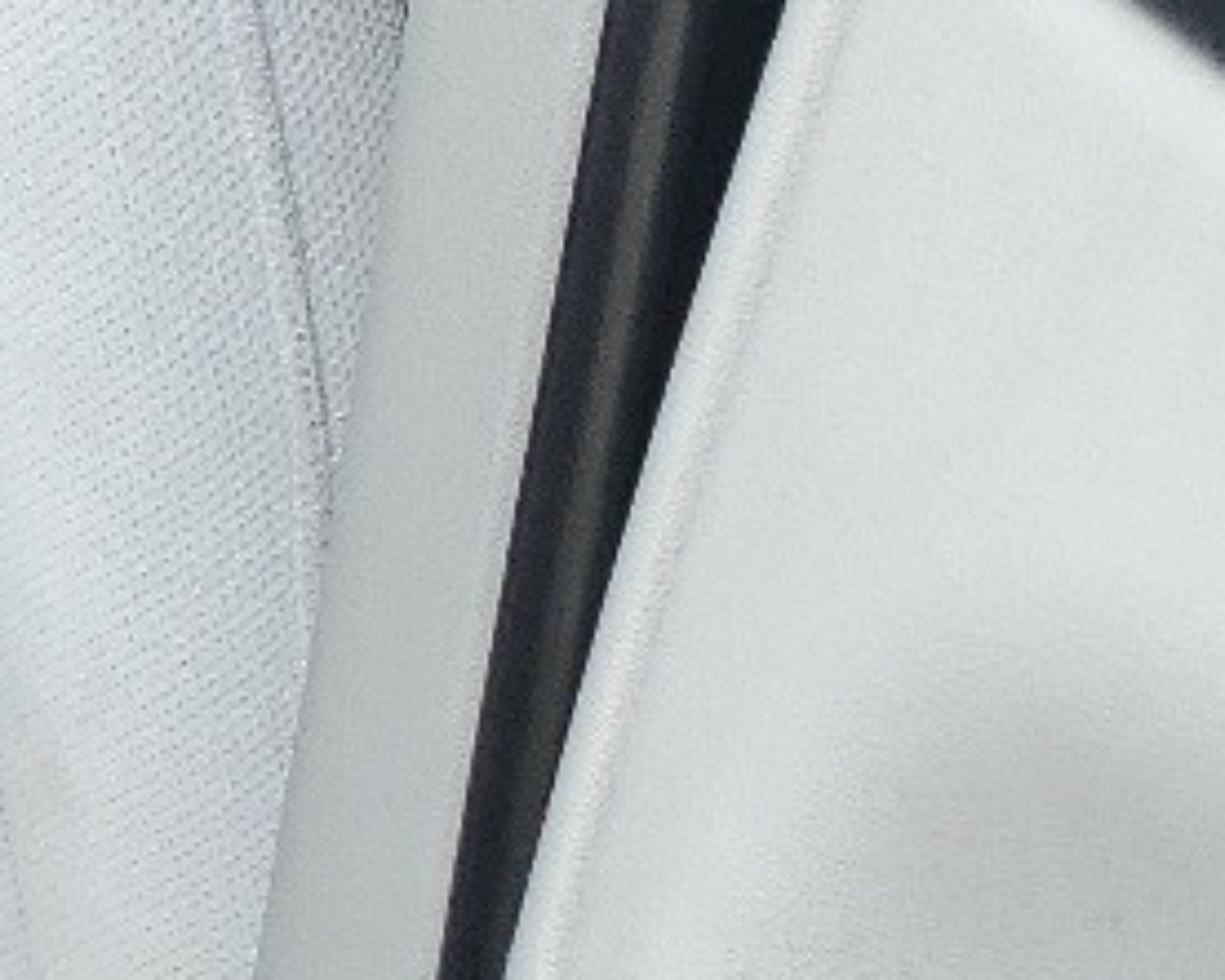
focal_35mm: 147
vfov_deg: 10.1
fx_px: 5331
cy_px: -656
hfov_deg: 10.1
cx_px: -2295
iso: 50
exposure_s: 1/172
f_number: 1.5
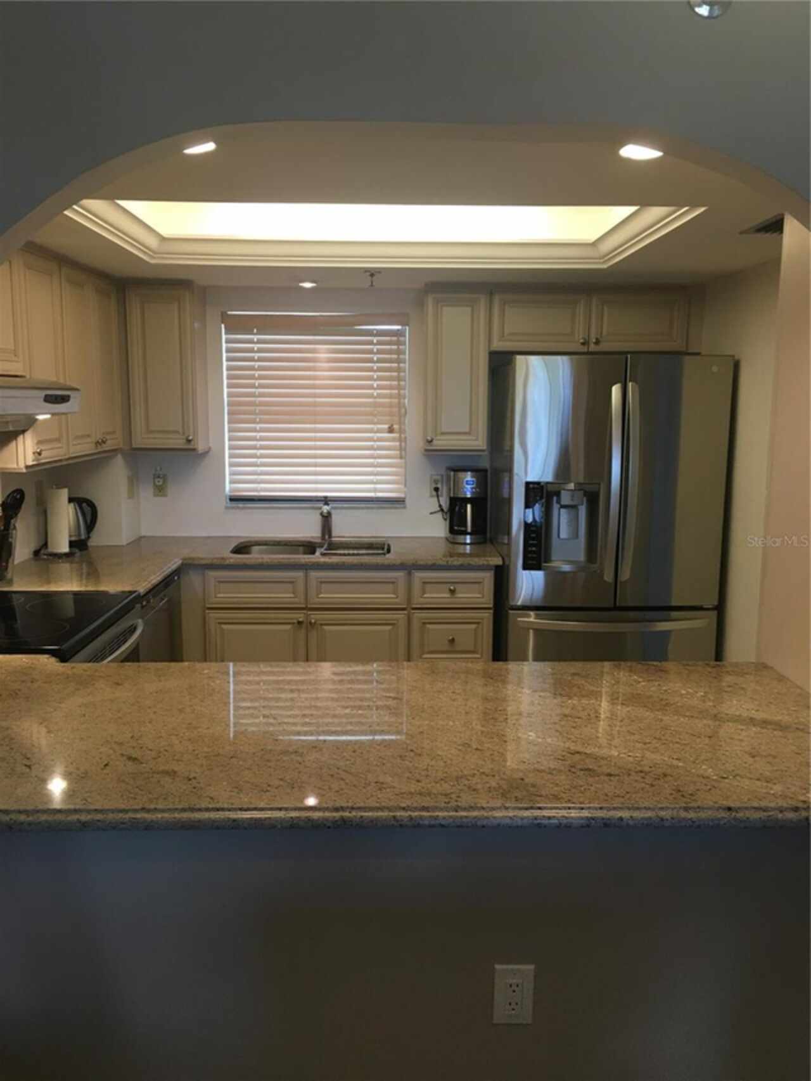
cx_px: 406
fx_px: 906
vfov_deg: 61.7
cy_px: 540
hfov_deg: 48.2
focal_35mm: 29
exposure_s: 1/30
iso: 40
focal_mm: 4.15
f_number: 2.2
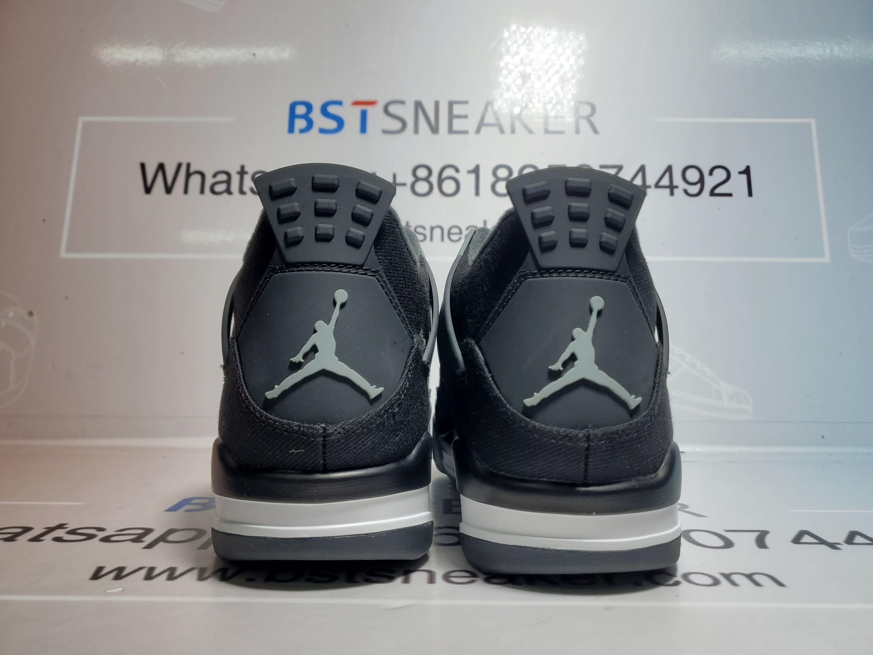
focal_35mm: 26
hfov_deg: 67.3
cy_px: 328
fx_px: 656
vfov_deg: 53.1
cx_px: 436
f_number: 1.5
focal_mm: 4.3
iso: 50
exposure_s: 1/652
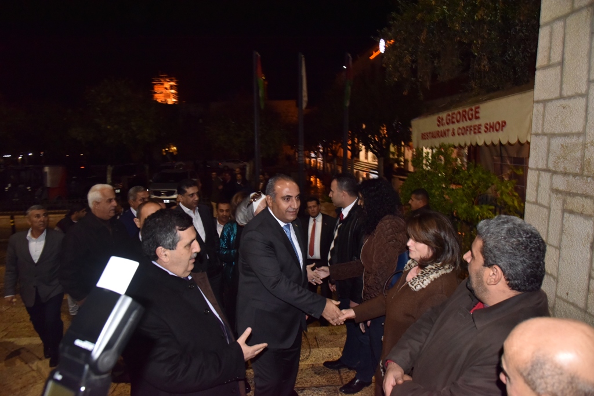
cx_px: 297
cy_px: 198
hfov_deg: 73.7
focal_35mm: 24
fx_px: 396
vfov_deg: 53.1
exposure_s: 1/60
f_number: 6.3
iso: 2500
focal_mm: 24
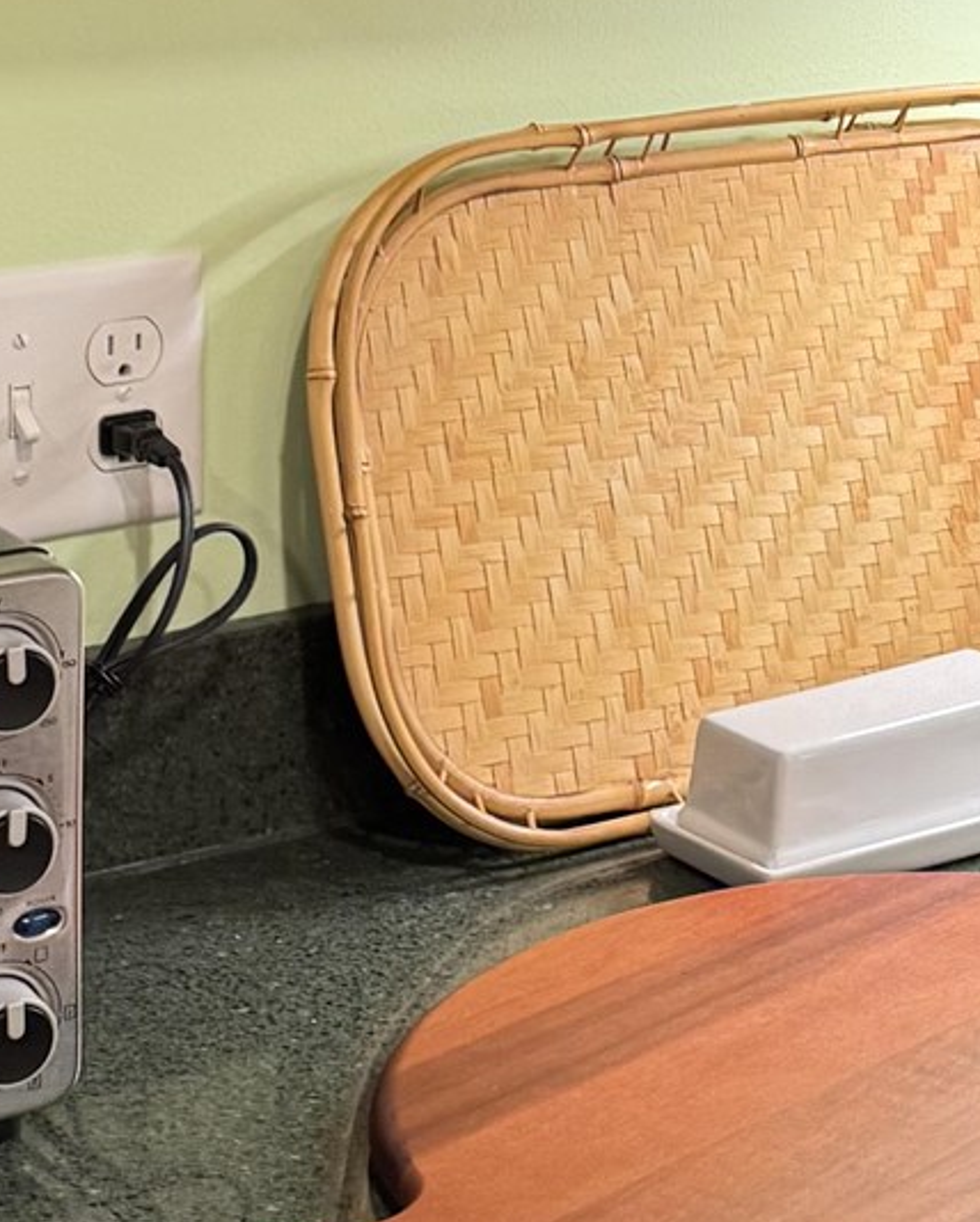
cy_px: -142
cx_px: 1209
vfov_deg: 18.2
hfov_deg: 14.7
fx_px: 3658
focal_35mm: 101
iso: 160
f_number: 1.78
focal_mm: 6.76
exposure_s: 1/60
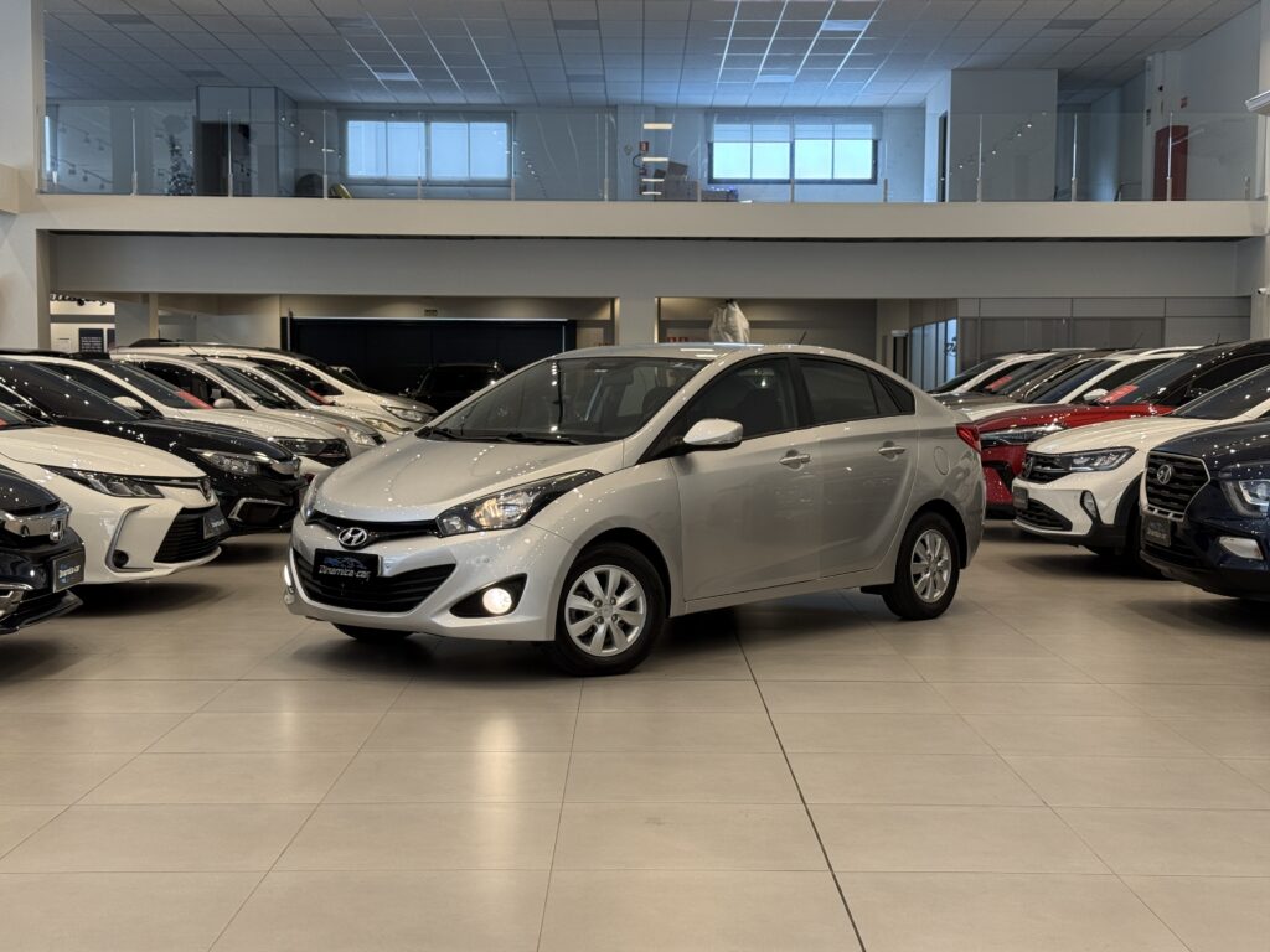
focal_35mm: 48
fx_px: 1761
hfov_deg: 39.7
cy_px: 476
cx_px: 635
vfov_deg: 30.3
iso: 100
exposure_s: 1/60
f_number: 1.78
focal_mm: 6.76
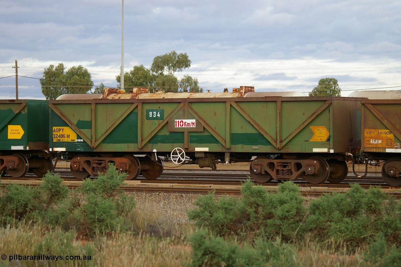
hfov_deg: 15.5
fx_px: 1469
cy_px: 134
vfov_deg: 10.4
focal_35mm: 132
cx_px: 200
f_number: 4.5
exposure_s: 1/180
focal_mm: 88
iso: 200
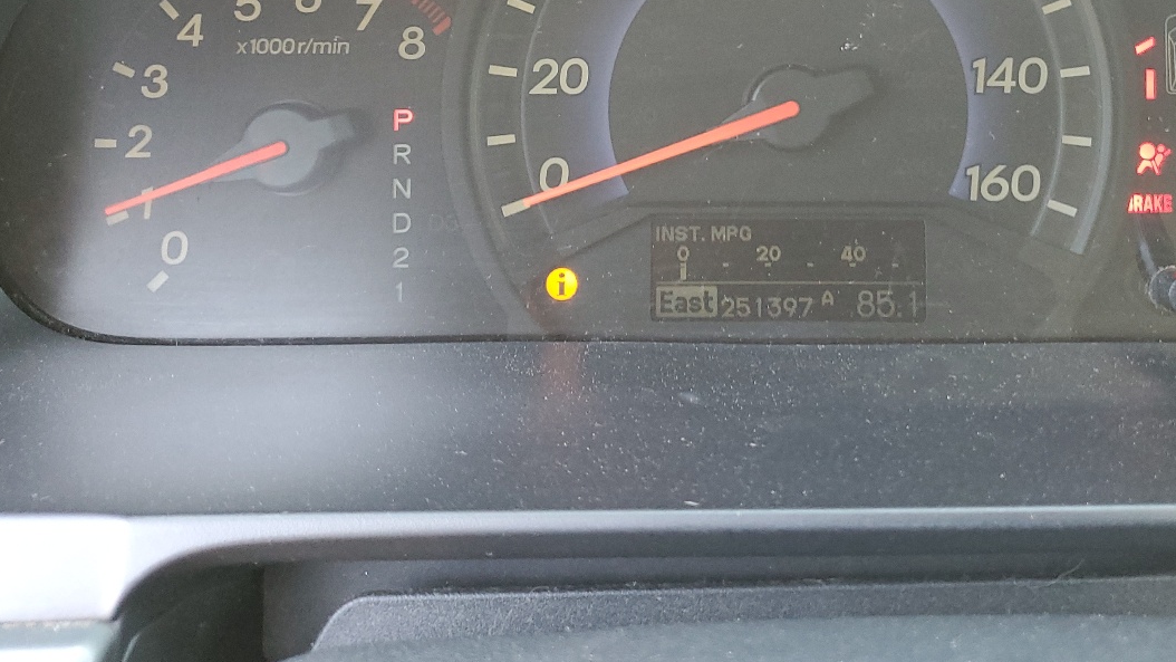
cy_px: 61
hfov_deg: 46.7
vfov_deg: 26.7
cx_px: 767
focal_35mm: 43
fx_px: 1341
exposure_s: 1/60.2
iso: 137
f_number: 1.5
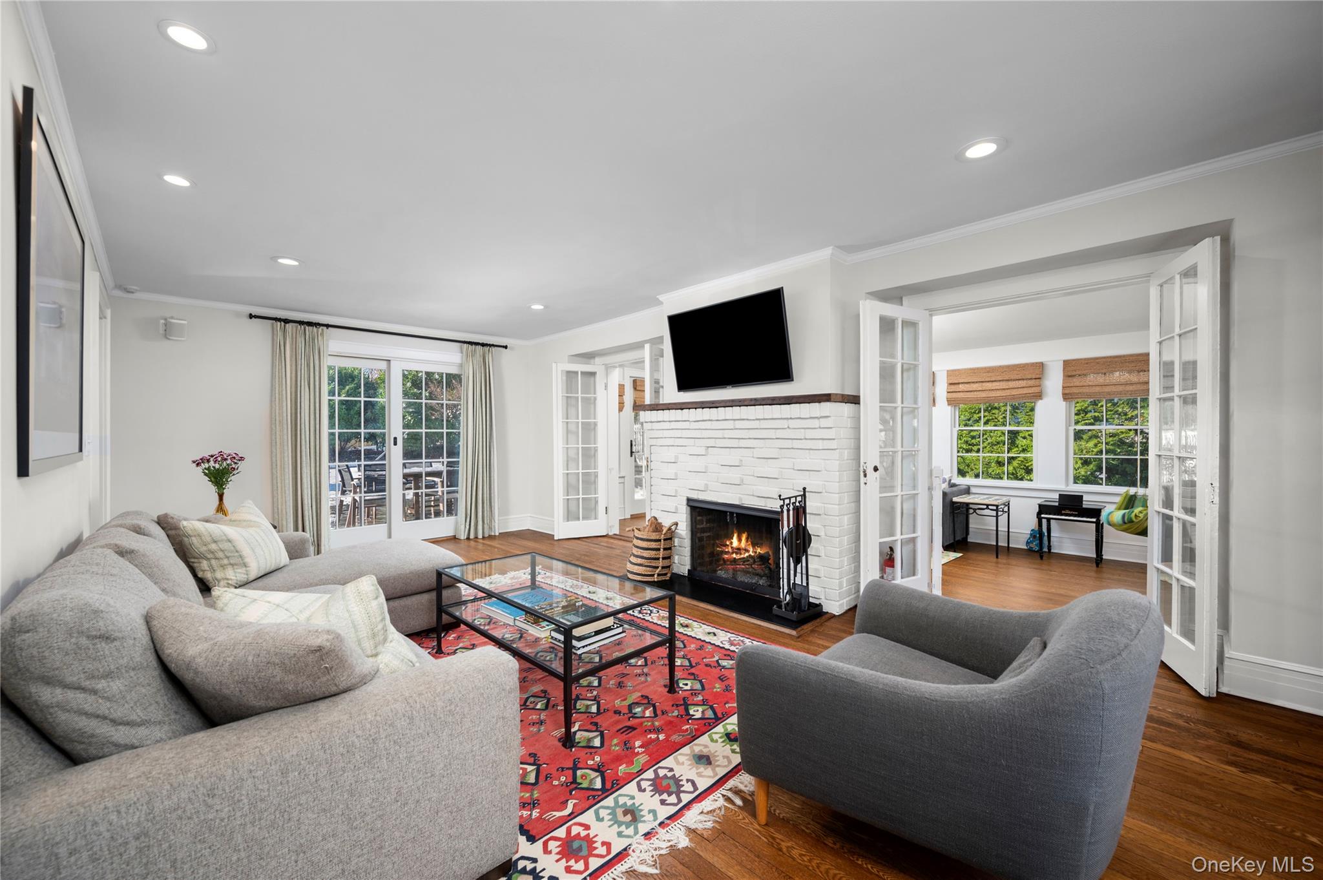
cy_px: 440
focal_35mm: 14
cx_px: 662
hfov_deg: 104.3
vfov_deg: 81.1
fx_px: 514
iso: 320
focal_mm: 14
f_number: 7.1
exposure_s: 1/3
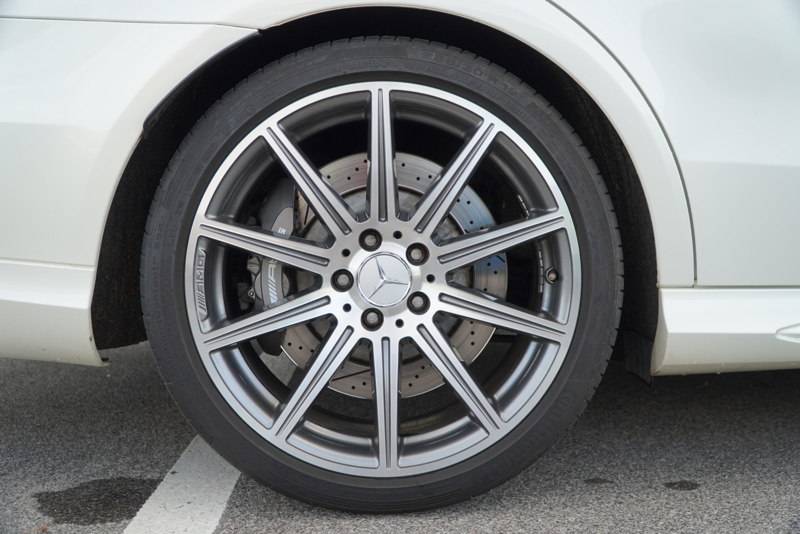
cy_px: 267
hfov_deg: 49.6
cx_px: 400
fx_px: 867
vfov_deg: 34.2
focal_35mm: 39
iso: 160
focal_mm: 26
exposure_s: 1/160
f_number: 4
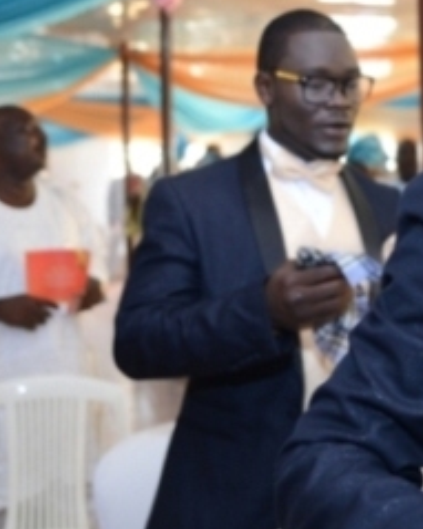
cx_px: 494
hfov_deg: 24.1
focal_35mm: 58
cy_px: 201
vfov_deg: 32.4
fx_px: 908
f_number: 2.8
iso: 1000
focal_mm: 24
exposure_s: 1/80
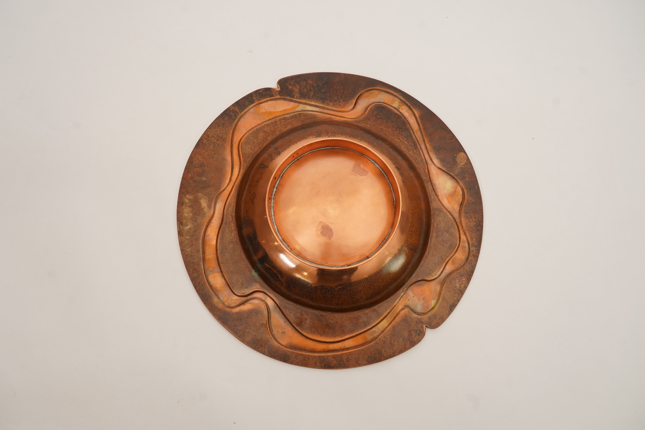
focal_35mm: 30
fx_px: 537
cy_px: 215
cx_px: 322
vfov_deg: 43.6
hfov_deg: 61.9
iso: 500
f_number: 7.1
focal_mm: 30
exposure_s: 1/125
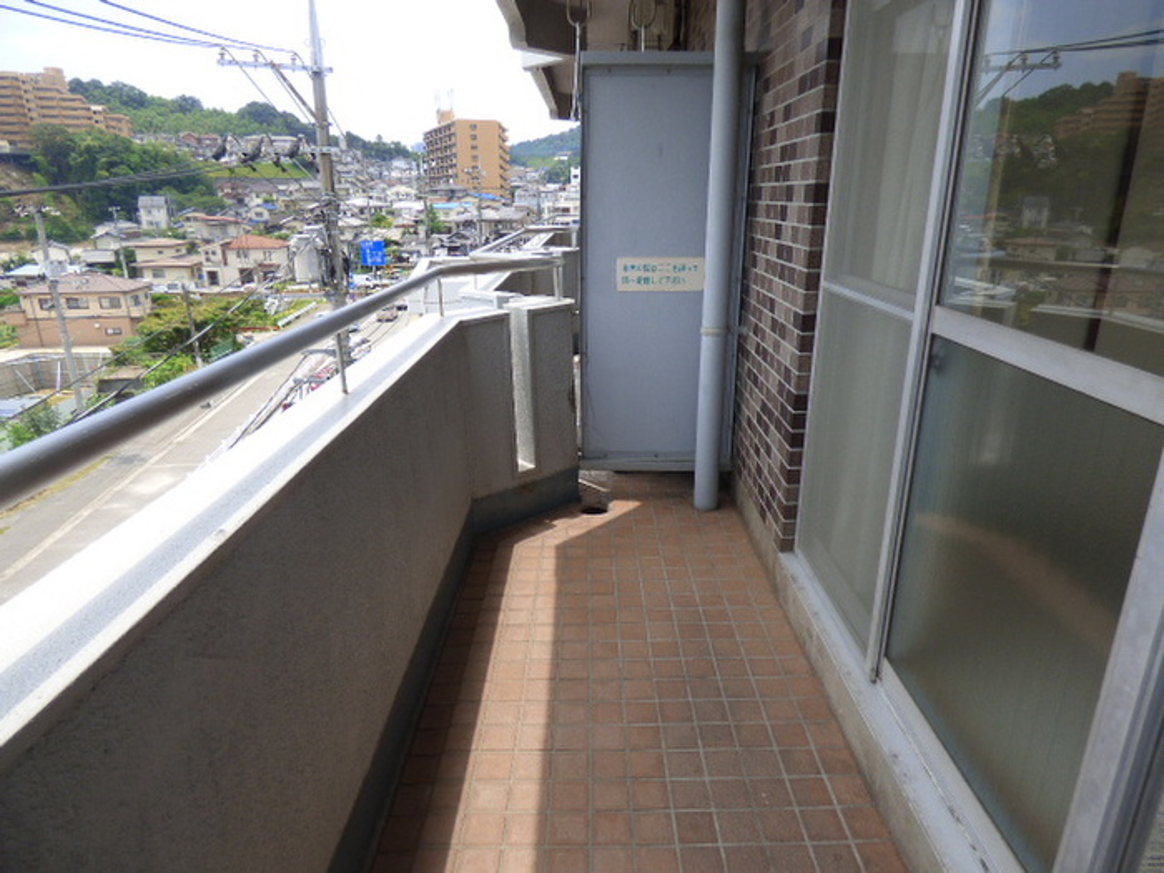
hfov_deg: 81.7
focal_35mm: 20
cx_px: 582
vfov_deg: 66.0
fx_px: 673
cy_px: 436
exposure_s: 1/800
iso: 100
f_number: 2.8
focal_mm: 3.58
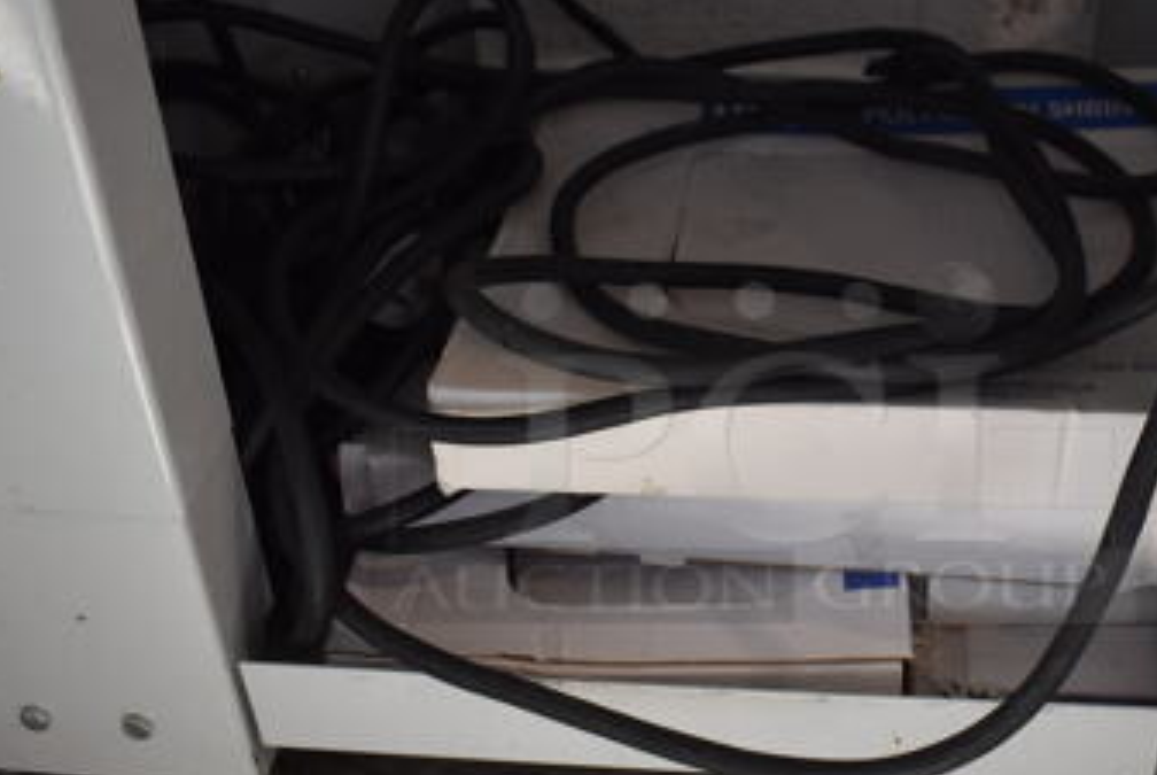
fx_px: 1577
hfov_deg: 39.9
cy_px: 441
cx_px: 754
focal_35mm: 49
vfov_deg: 27.6
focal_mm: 18
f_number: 3.5
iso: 800
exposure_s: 1/250
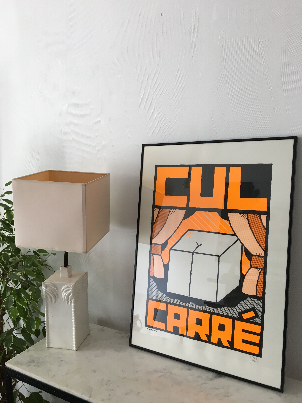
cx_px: 151
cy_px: 202
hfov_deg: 48.2
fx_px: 337
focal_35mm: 29
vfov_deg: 61.7
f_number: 2.2
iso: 25
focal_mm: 4.15
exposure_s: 1/33
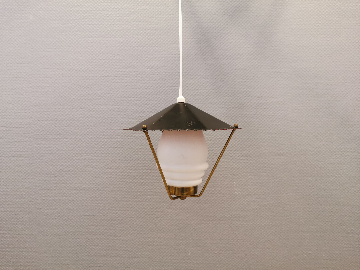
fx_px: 281
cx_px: 180
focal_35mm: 27
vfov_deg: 51.4
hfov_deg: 65.3
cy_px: 135
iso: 250
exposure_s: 1/50
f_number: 1.6
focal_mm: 5.56
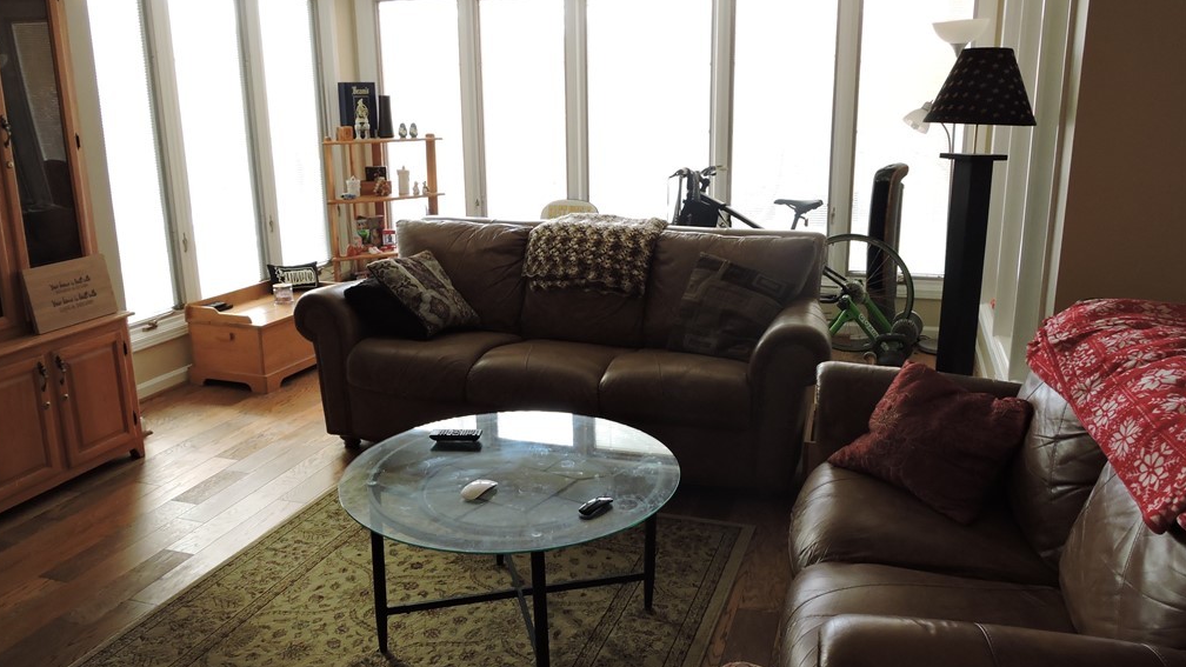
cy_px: 316
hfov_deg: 62.6
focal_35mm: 31
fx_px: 975
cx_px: 587
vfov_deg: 37.8
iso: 280
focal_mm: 5
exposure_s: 1/30
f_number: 3.5
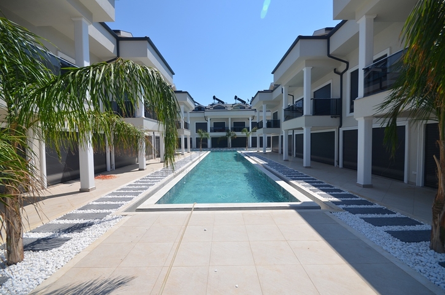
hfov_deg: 100.5
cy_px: 148
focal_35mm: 15
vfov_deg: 77.1
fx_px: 185
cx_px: 222
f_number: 9
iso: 100
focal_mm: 10
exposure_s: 1/400
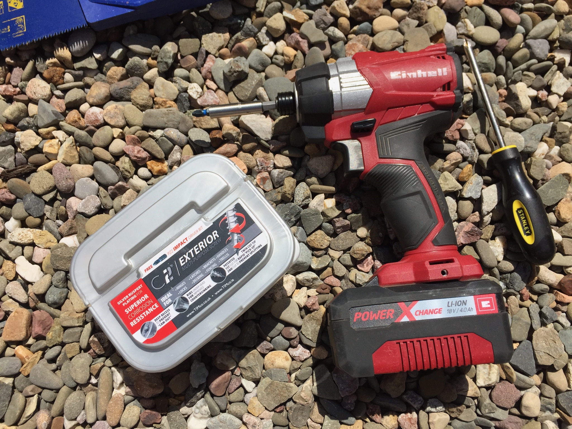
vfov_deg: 48.2
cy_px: 214
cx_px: 286
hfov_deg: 61.7
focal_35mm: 29
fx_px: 479
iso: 32
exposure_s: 1/3300
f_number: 2.2
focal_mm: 4.15
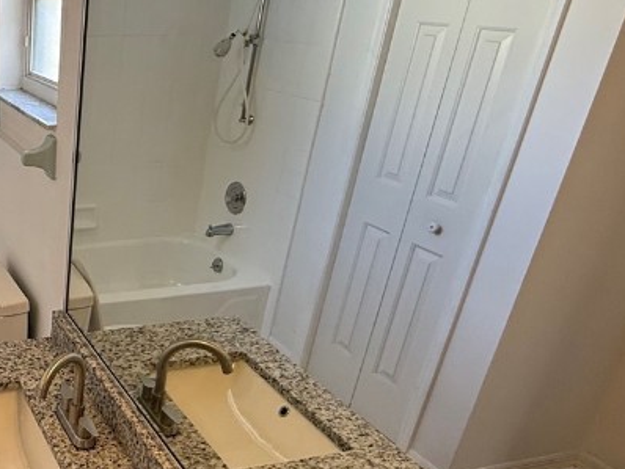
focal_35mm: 36
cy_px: 276
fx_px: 650
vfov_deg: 39.6
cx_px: -8
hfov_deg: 43.5
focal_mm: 2.22
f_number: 2.2
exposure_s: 1/99
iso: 200
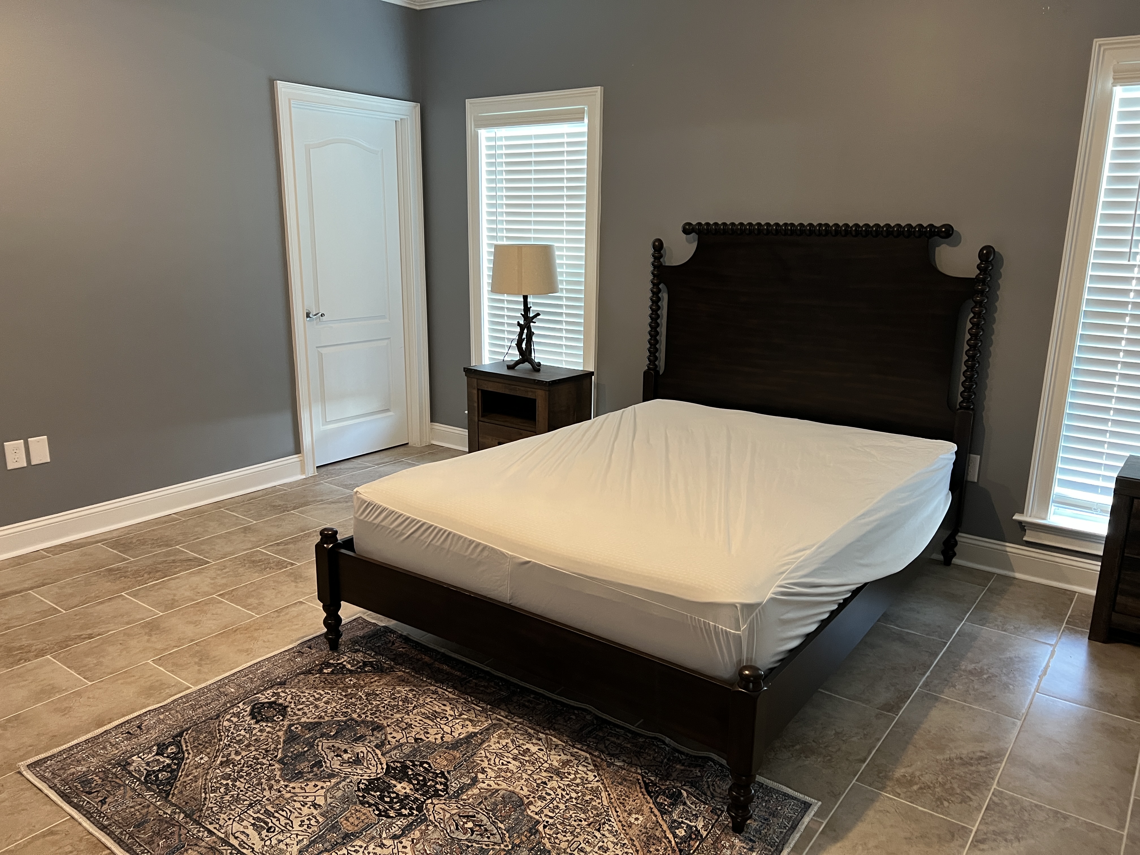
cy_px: 428
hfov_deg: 67.3
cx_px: 570
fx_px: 856
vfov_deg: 53.1
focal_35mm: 26
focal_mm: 5.7
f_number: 1.5
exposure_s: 1/60
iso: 250
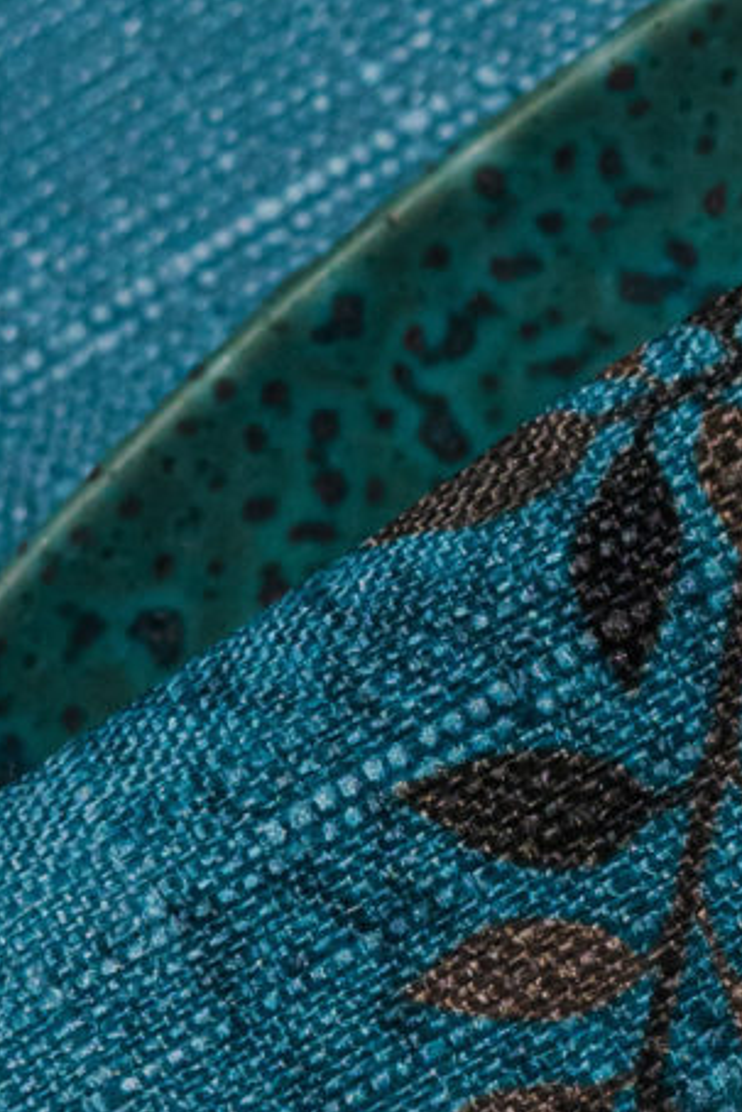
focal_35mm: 282
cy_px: 840
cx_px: 1921
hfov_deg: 4.7
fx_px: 8711
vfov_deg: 7.3
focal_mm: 50
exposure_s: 1/100
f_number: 5
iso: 500
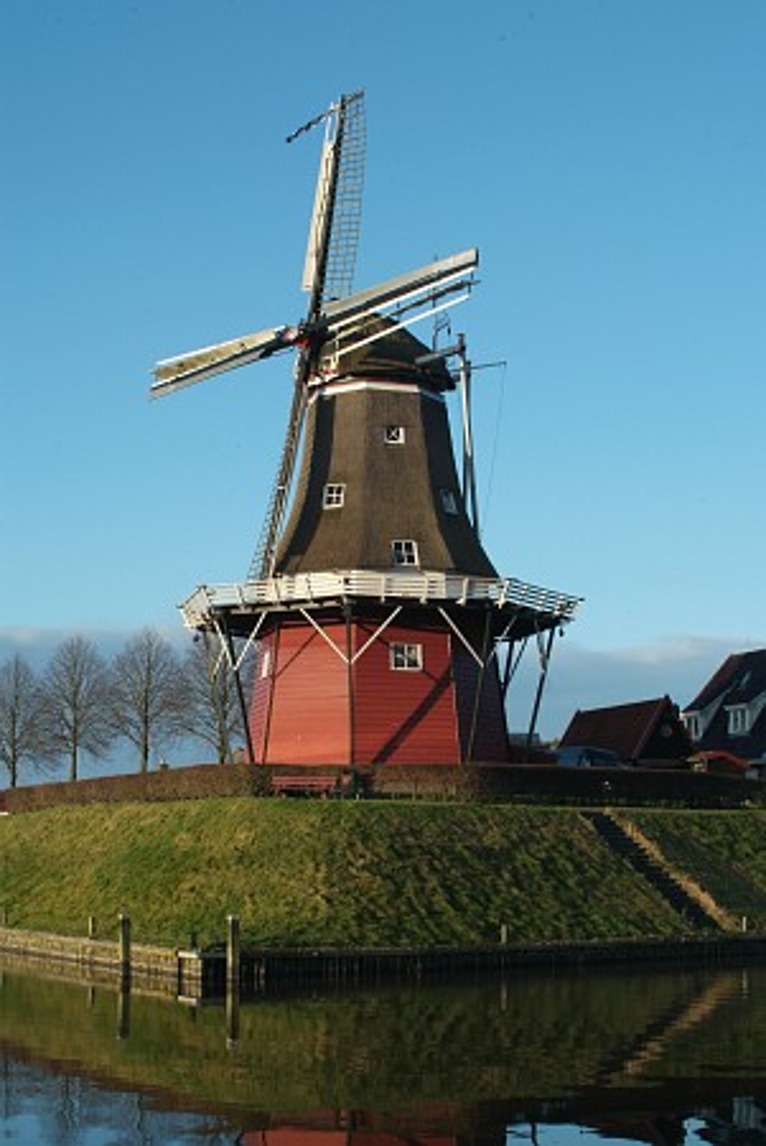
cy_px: 573
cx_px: 383
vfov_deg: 37.5
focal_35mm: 53
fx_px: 1688
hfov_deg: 25.6
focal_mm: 35
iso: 400
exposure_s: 1/250
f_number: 11
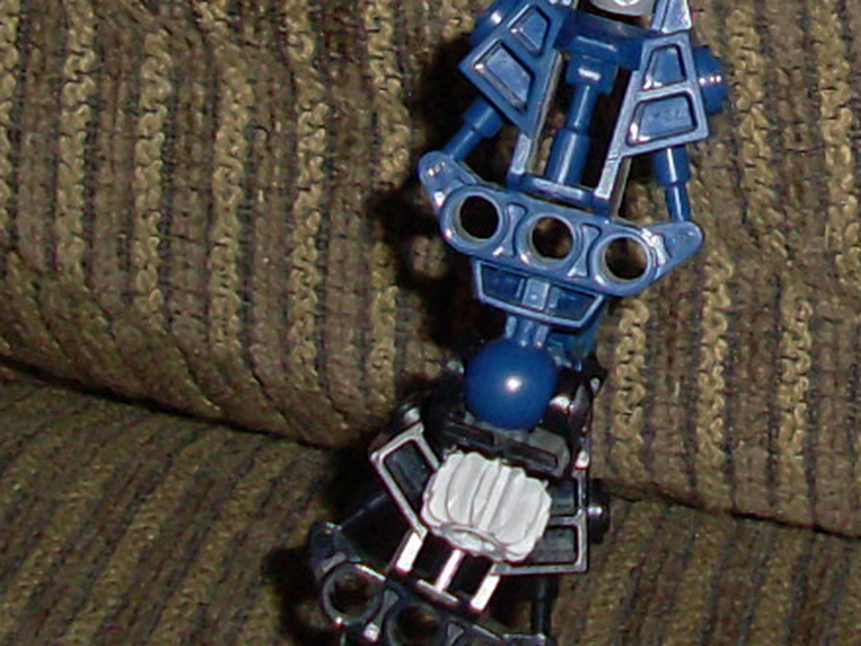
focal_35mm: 177
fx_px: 4403
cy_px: -309
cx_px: 1243
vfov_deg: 8.2
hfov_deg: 10.8
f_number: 7.7
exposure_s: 1/45
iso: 100
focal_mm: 6.3
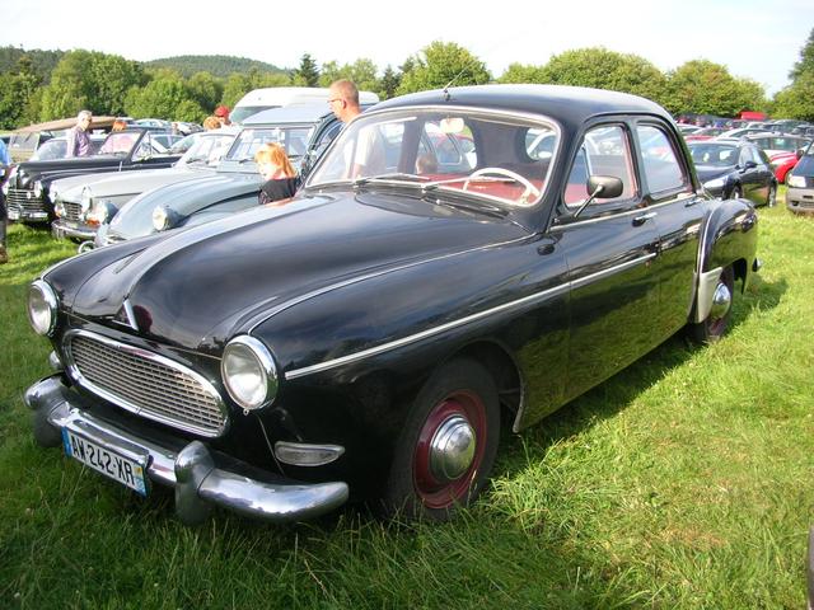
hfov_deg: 52.6
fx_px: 823
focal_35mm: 35
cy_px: 305
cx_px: 407
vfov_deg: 40.7
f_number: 2.8
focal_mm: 5.8
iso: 50
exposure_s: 1/253
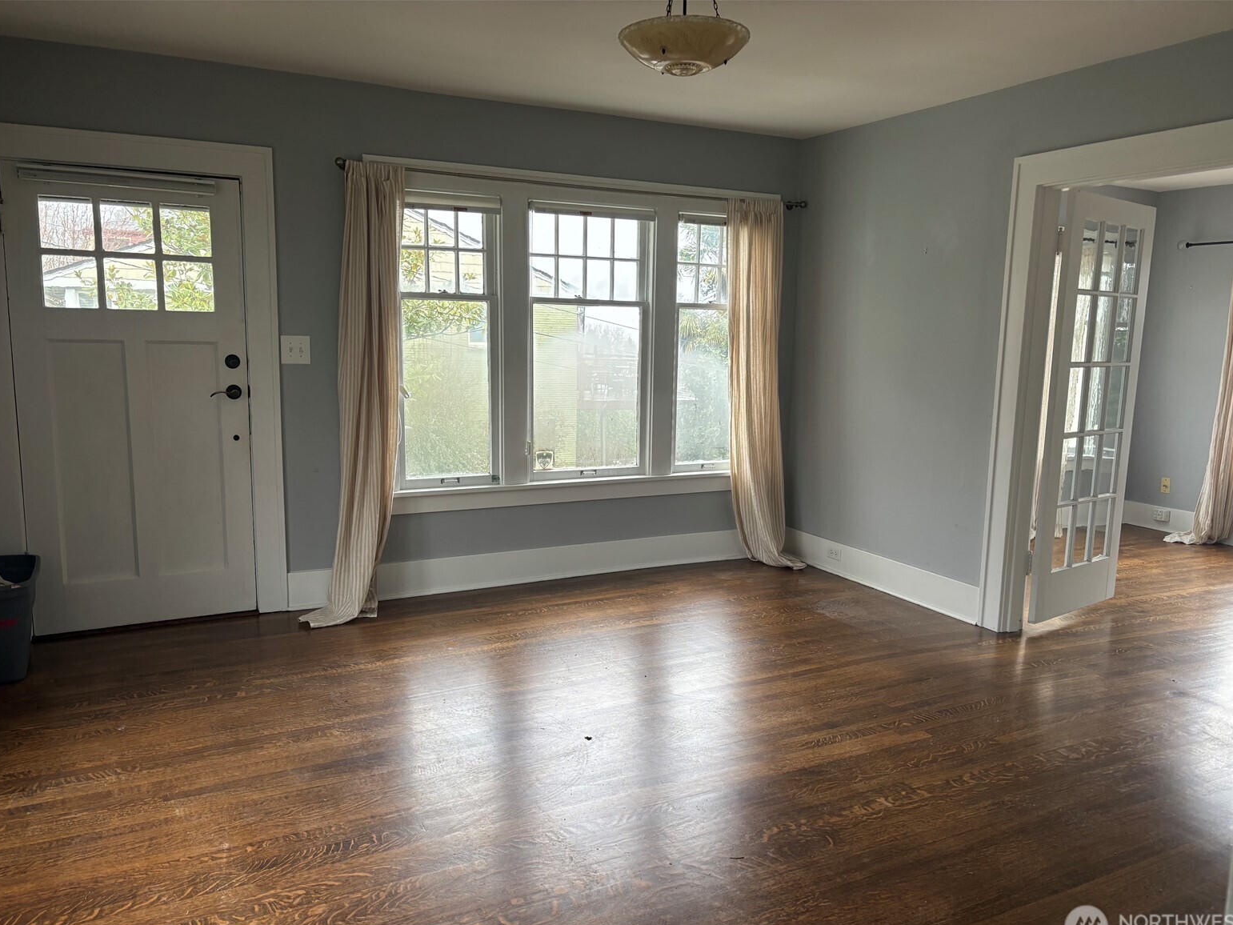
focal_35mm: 27
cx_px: 632
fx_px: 962
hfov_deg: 65.3
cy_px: 479
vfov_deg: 51.3
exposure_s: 1/121
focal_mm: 5.96
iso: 80
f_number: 1.6
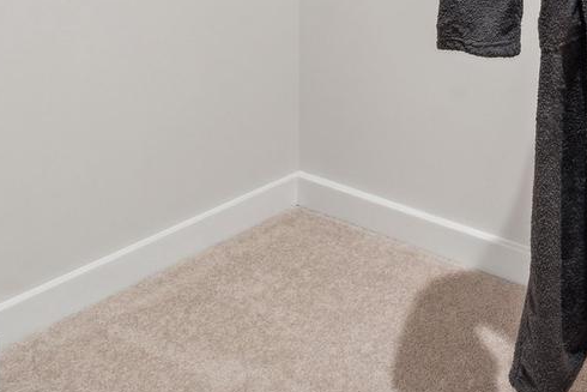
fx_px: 767
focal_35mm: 47
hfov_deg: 34.8
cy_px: -176
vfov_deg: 23.6
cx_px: 674
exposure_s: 1/2
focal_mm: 16
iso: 200
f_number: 8
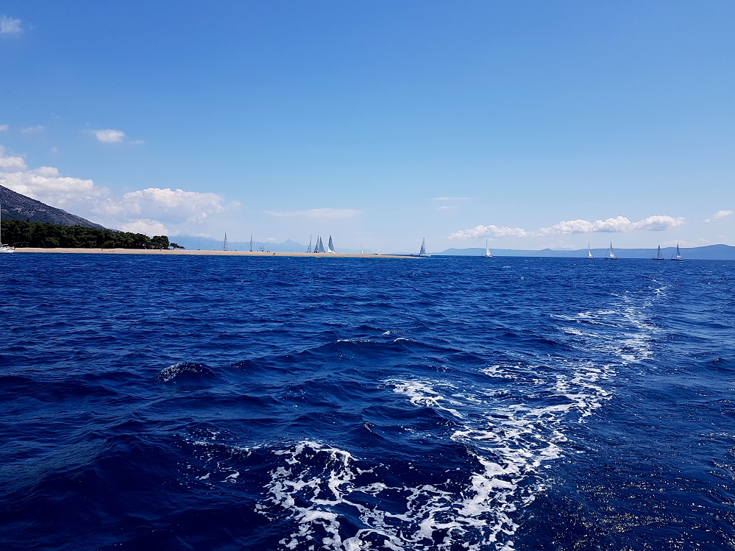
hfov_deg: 67.3
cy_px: 276
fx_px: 552
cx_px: 368
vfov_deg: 53.1
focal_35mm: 26
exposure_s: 1/2840
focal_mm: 4.2
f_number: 1.7
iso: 50
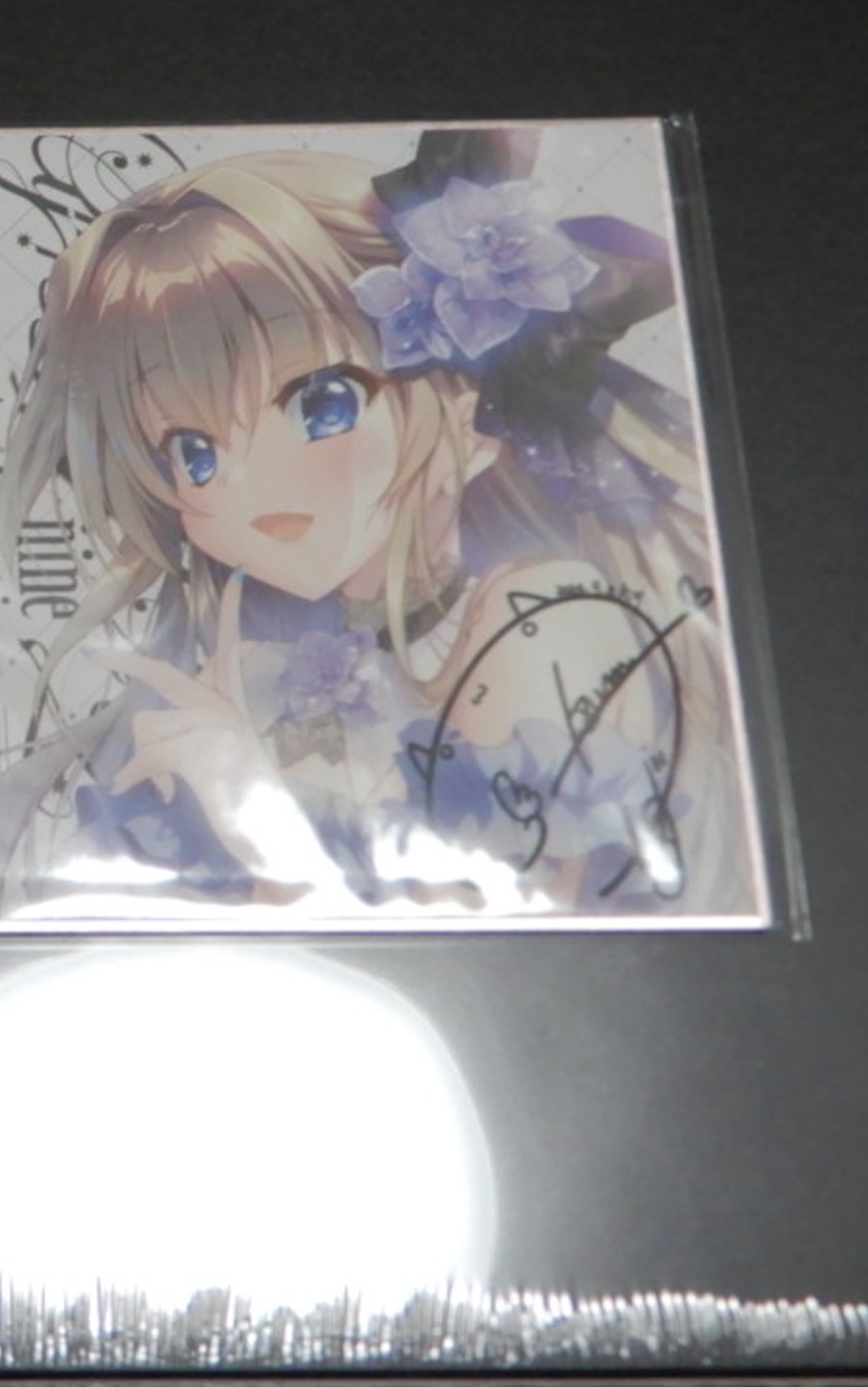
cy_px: 432
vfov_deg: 25.3
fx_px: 3063
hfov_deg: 14.8
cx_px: -513
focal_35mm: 81
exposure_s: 1/20
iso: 400
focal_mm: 6.8
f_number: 4
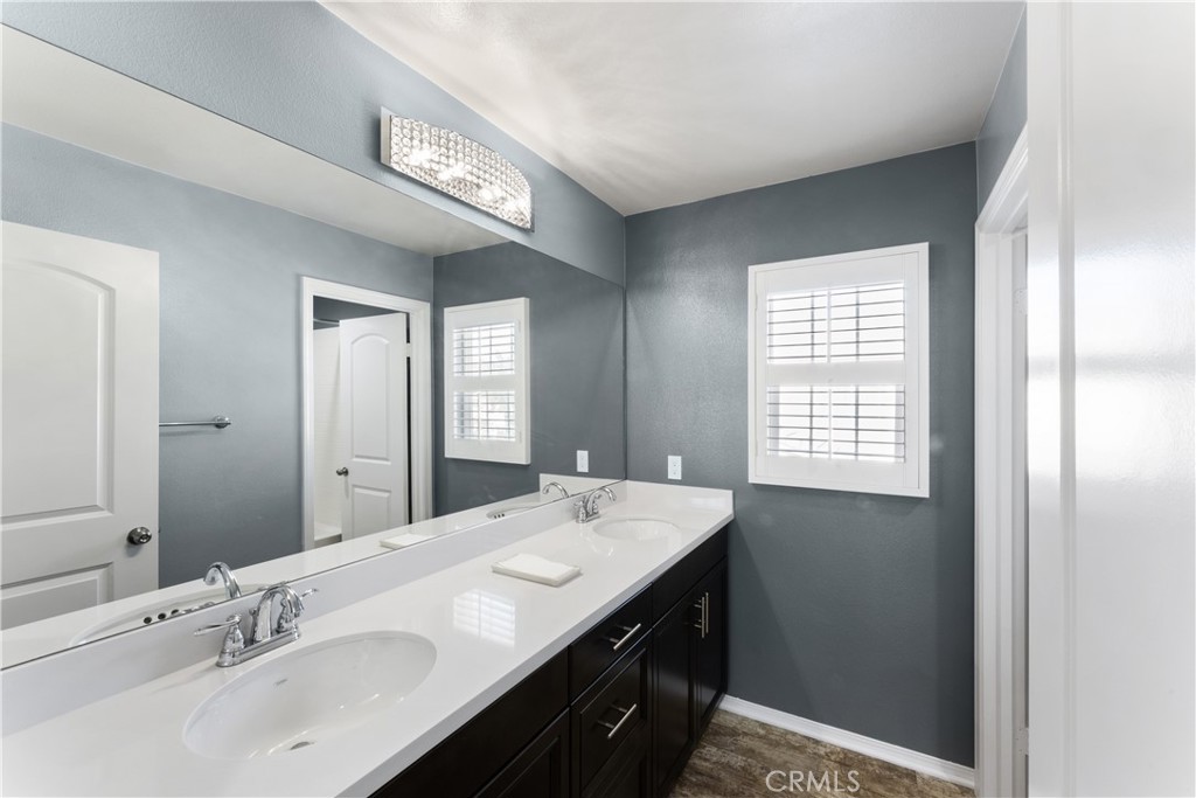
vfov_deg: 81.2
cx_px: 598
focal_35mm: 14
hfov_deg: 104.2
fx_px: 465
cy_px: 399
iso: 100
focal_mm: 14
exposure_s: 1.6
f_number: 22
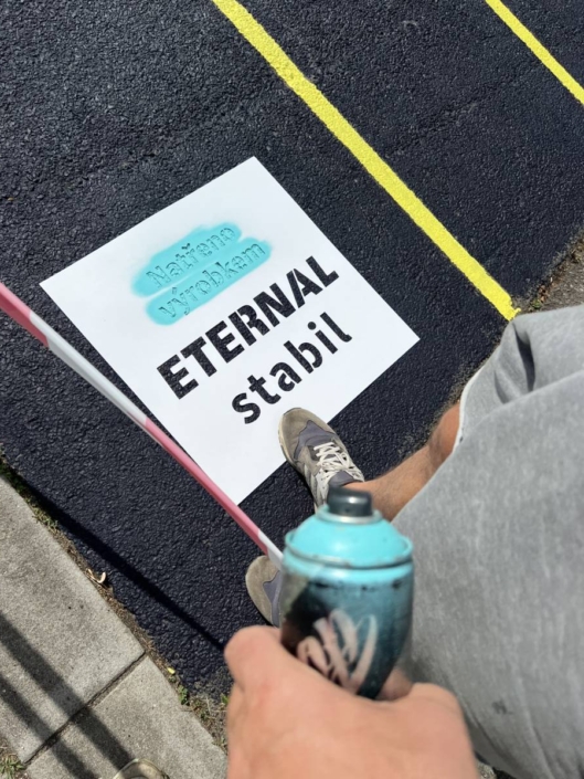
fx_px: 585
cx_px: 292
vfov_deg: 67.3
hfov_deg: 53.1
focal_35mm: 26
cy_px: 390
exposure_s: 1/11364
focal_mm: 5.7
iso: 50
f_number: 1.5
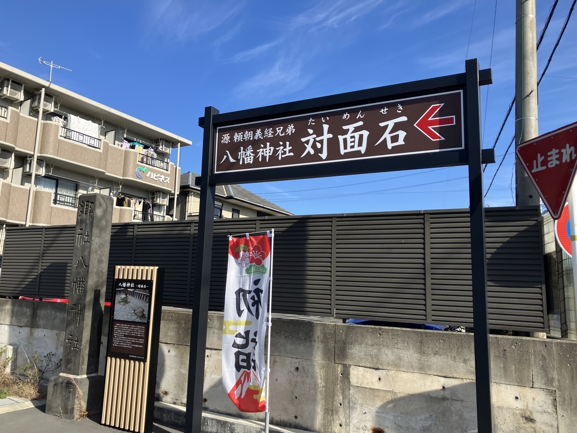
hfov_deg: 63.4
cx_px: 288
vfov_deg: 49.7
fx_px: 467
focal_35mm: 28
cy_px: 216
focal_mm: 3.99
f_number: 1.8
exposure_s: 1/1350
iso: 32
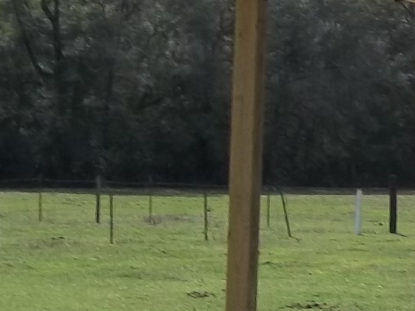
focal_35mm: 178
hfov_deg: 10.6
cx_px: 684
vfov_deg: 8.3
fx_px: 2134
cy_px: 33
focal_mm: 5.7
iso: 64
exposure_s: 1/160
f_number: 8.8
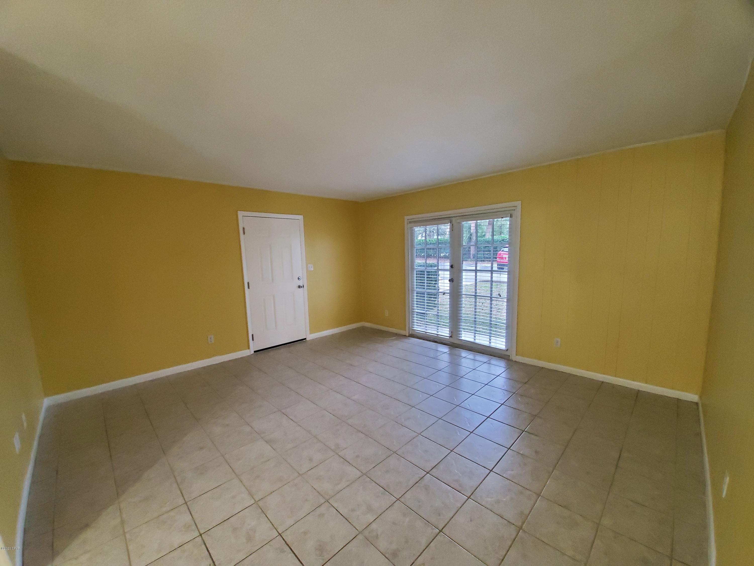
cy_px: 283
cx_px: 377
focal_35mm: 13
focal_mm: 1.8
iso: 400
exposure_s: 1/59
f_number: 2.2
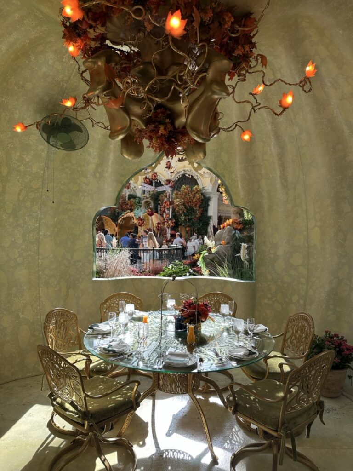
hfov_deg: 56.8
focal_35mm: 24
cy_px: 236
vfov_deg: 71.6
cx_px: 176
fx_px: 326
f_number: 1.78
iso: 80
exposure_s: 1/274
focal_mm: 6.86
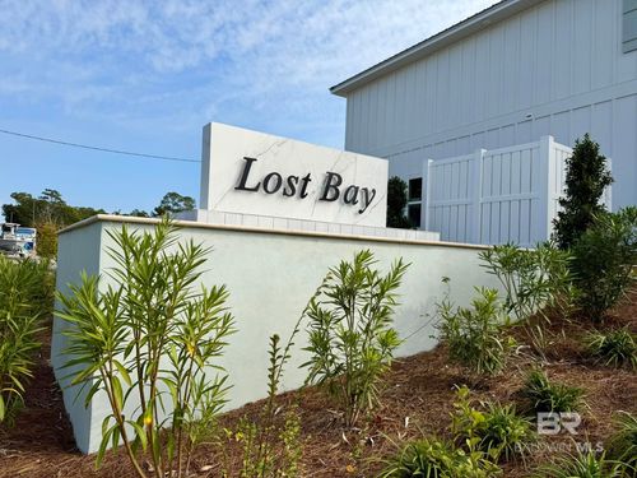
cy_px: 239
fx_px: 442
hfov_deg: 71.6
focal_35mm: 24
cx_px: 318
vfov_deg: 56.8
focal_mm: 6.76
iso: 80
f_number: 1.78
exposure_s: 1/5714
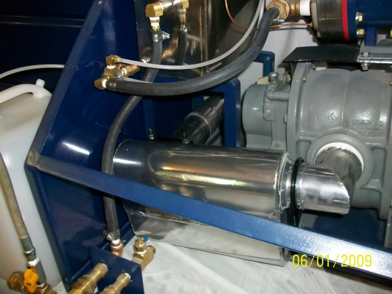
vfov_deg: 44.2
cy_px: 147
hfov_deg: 56.8
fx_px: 362
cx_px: 196
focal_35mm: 32
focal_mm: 5.7
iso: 160
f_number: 2.8
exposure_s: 1/60
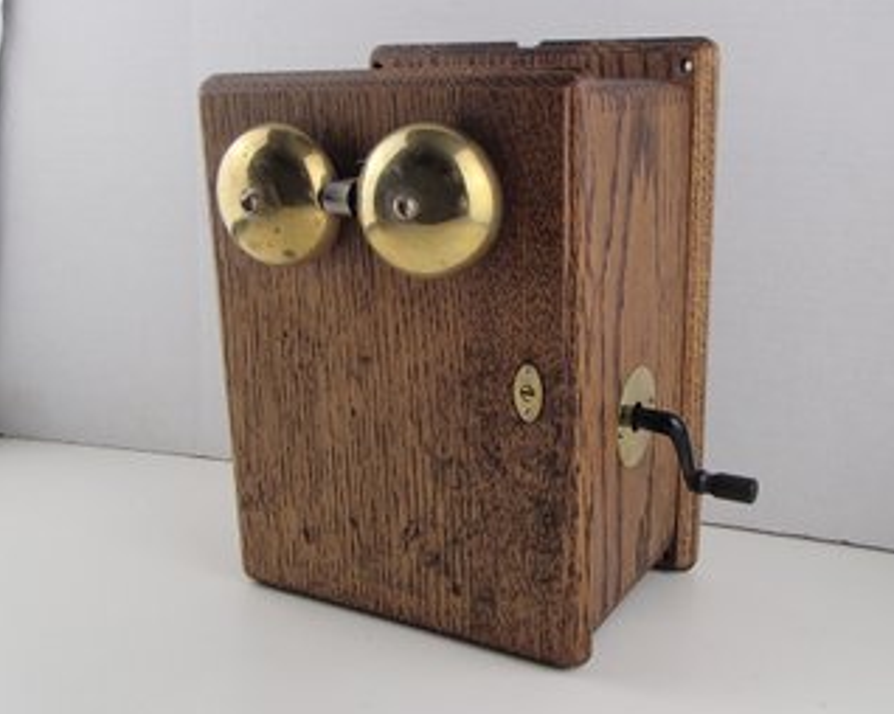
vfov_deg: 38.2
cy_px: 358
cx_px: 477
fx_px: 1031
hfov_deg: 46.8
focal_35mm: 39
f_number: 4.7
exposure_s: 1/160
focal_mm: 6.64
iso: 250
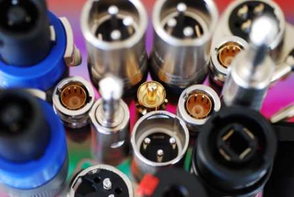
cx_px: 147
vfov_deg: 15.2
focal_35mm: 90
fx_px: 736
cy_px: 98
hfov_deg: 22.6
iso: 100
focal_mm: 60
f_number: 3.3
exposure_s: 1/10
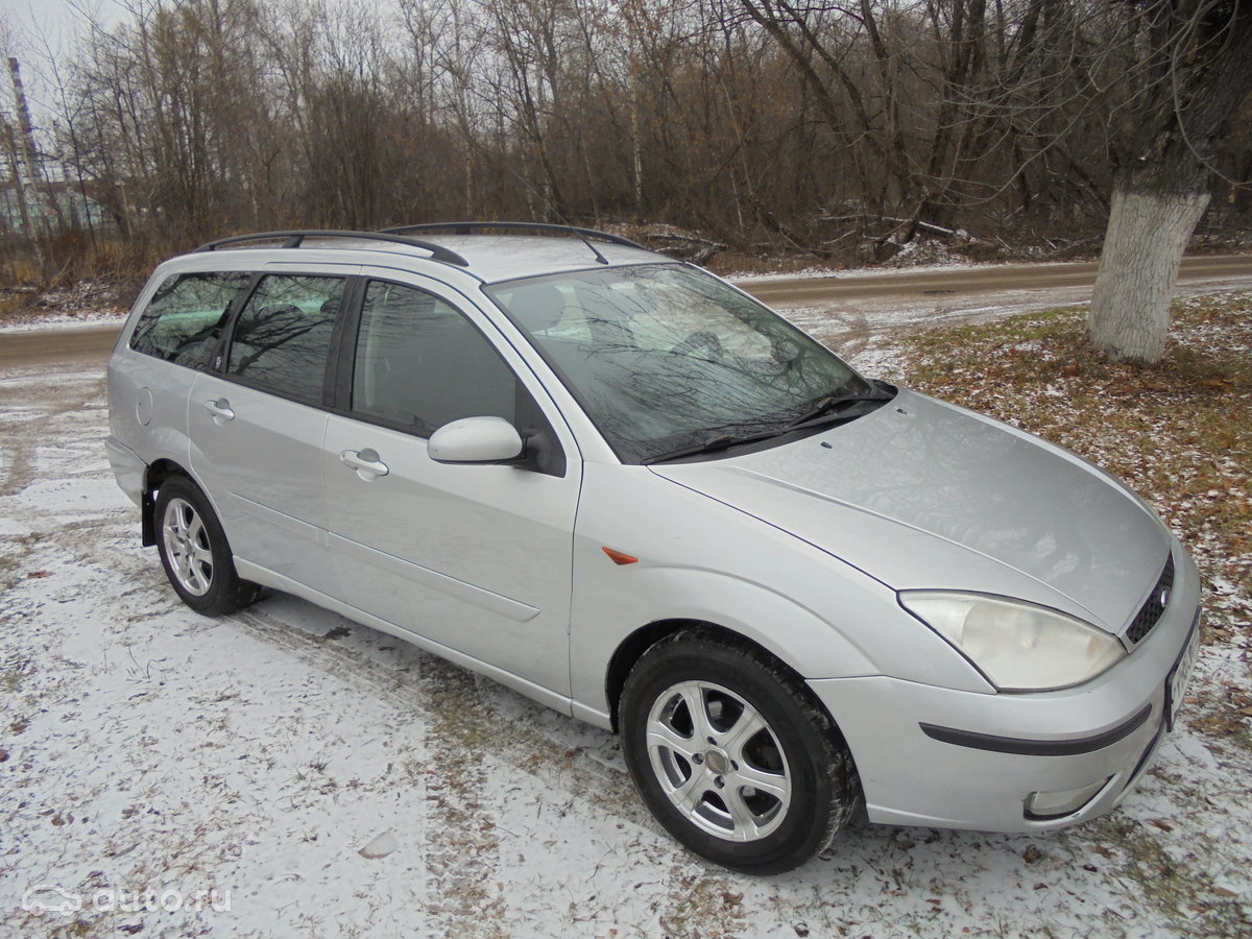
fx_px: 940
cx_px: 626
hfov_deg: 67.3
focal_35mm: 26
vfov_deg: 53.1
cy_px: 470
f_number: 3.5
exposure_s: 1/100
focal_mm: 4.6
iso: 100
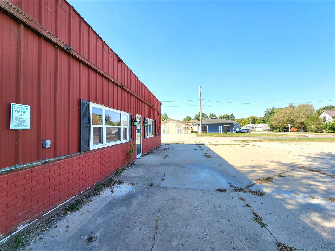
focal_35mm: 13
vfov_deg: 89.9
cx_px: 168
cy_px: 126
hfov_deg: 106.2
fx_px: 126
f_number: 2.2
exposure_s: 1/909
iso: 50
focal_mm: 2.2
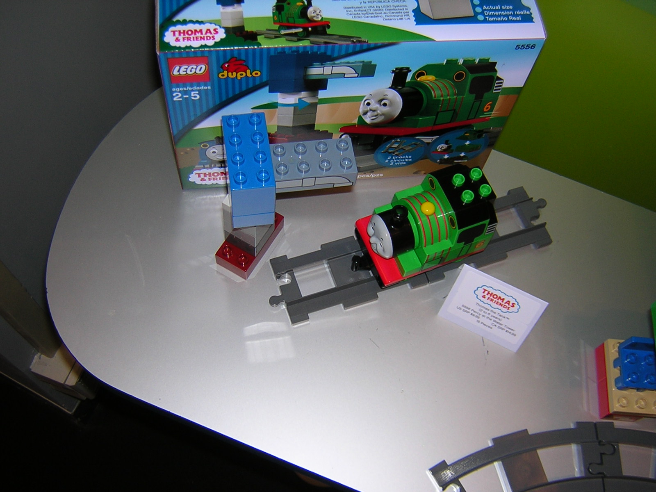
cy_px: 246
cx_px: 328
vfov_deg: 39.7
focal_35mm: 36
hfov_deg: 51.4
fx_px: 682
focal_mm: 4.7
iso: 100
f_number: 2.6
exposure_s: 1/60.1
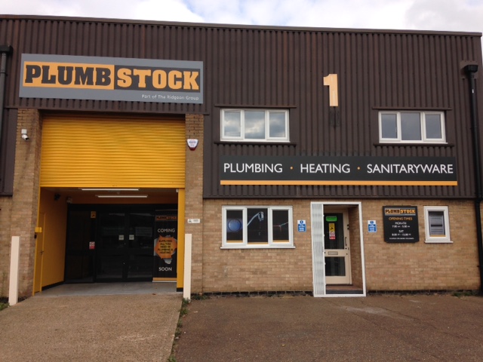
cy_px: 181
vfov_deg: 42.9
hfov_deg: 55.4
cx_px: 242
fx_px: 460
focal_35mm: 33
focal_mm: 4.12
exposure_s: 1/723
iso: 50
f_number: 2.4
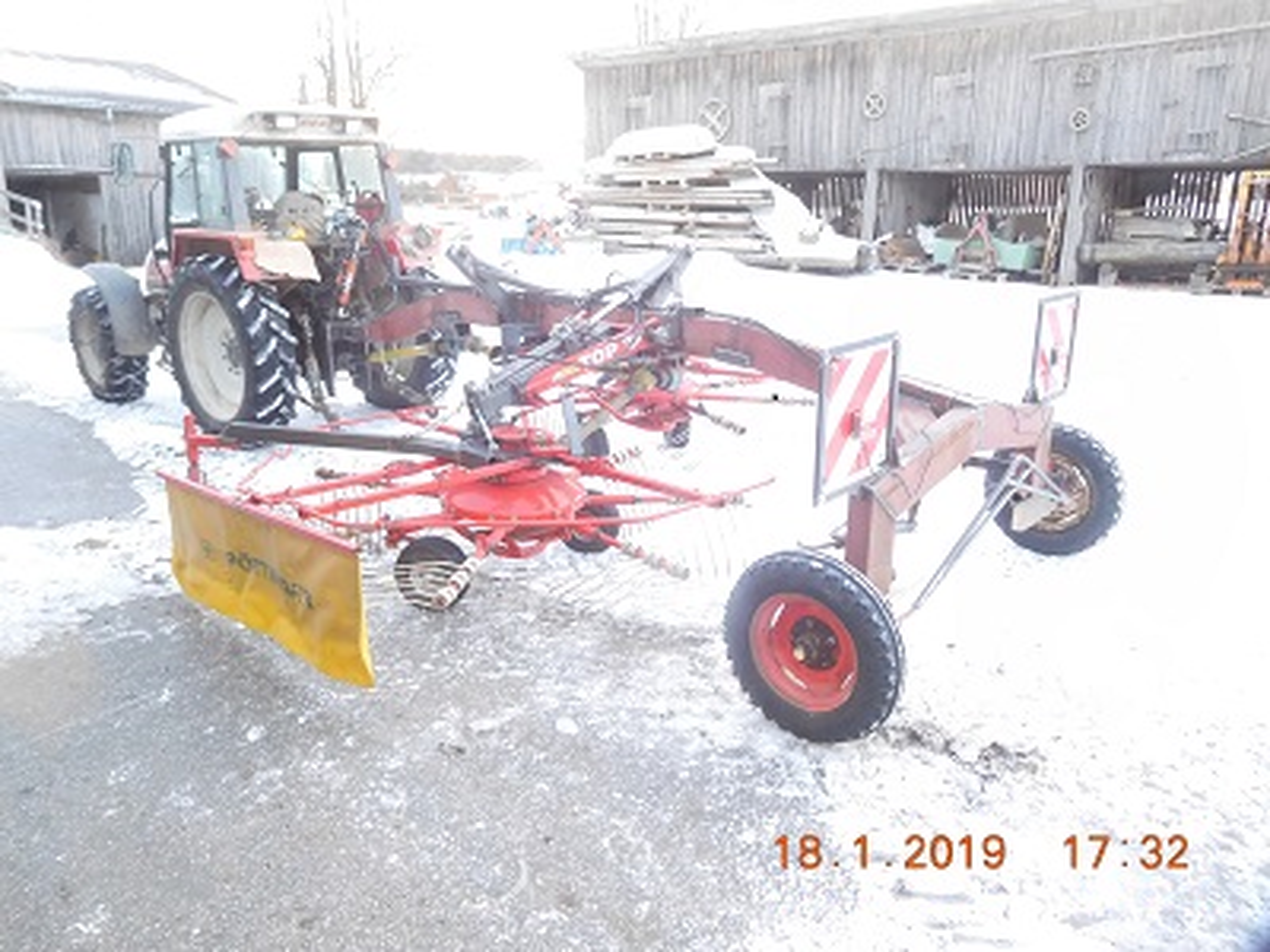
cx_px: 635
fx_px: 917
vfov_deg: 54.9
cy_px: 476
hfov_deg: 69.4
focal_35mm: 25
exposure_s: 1/30
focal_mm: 4.5
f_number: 3.4
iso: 560
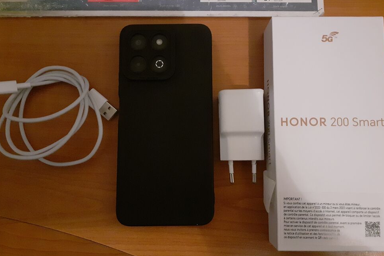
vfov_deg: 45.0
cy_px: 131
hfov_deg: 63.6
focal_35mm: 29
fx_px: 309
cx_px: 193
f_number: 1.9
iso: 1250
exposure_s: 1/17
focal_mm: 3.6
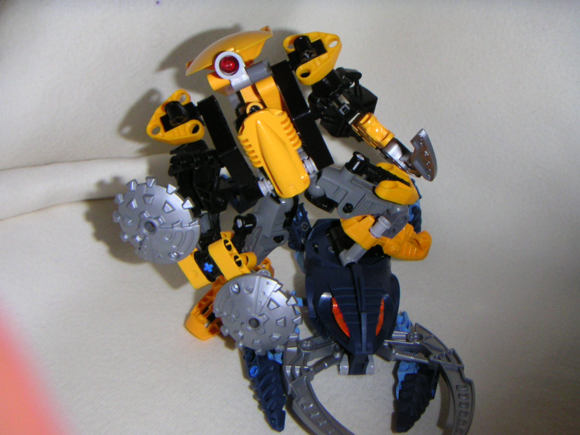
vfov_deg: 37.7
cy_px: 214
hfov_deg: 49.0
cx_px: 287
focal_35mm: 38
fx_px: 637
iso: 200
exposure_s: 1/45
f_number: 6.7
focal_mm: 4.8
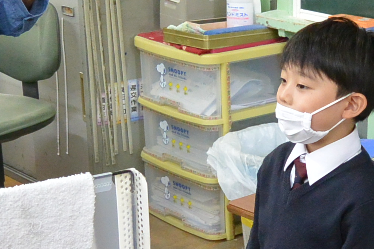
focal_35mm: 100
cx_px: 306
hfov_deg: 20.2
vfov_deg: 13.7
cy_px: 174
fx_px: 1039
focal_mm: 11
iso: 800
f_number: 3.5
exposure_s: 1/80
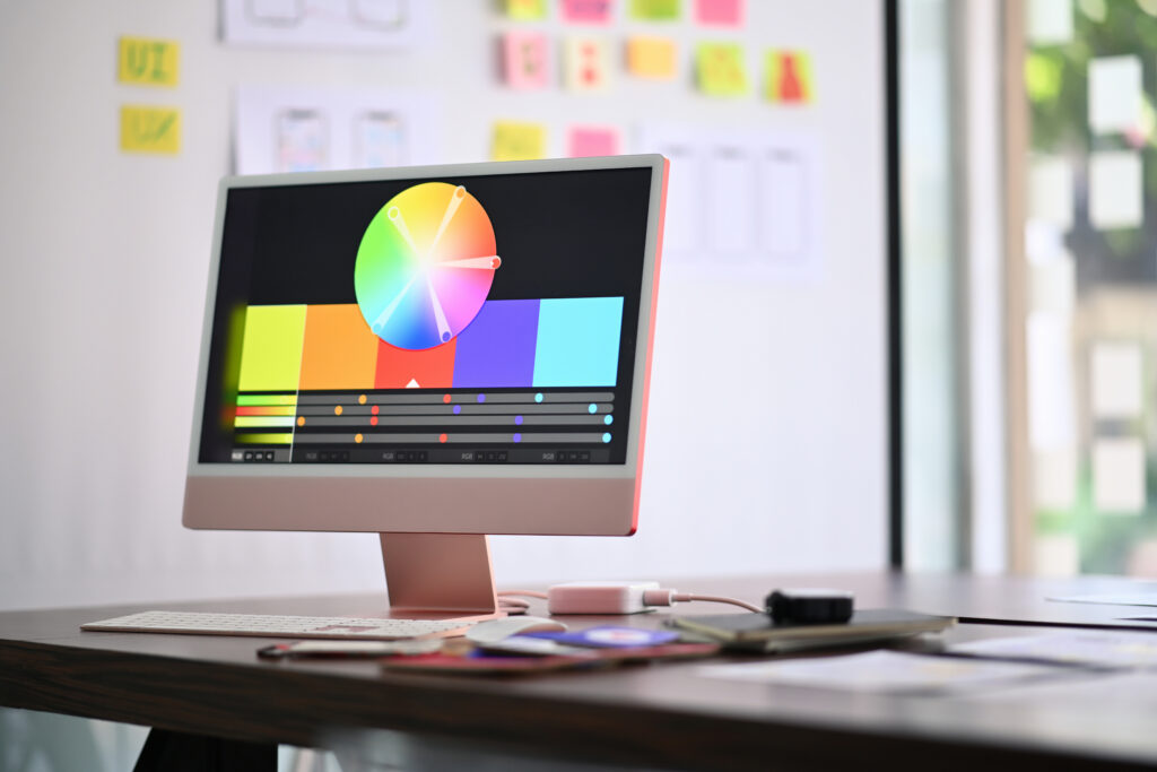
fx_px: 3375
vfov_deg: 13.0
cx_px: 578
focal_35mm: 105
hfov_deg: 19.5
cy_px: 386
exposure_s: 1/640
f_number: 1.4
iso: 400
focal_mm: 105
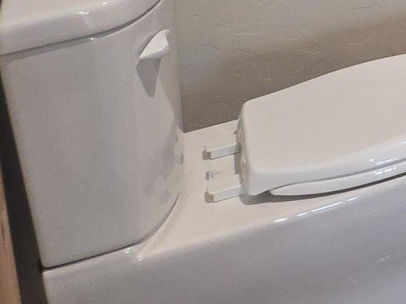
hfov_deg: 12.7
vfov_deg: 10.9
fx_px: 1361
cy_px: -413
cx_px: 999
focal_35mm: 116
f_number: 1.8
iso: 100
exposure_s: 1/24
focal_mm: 5.4
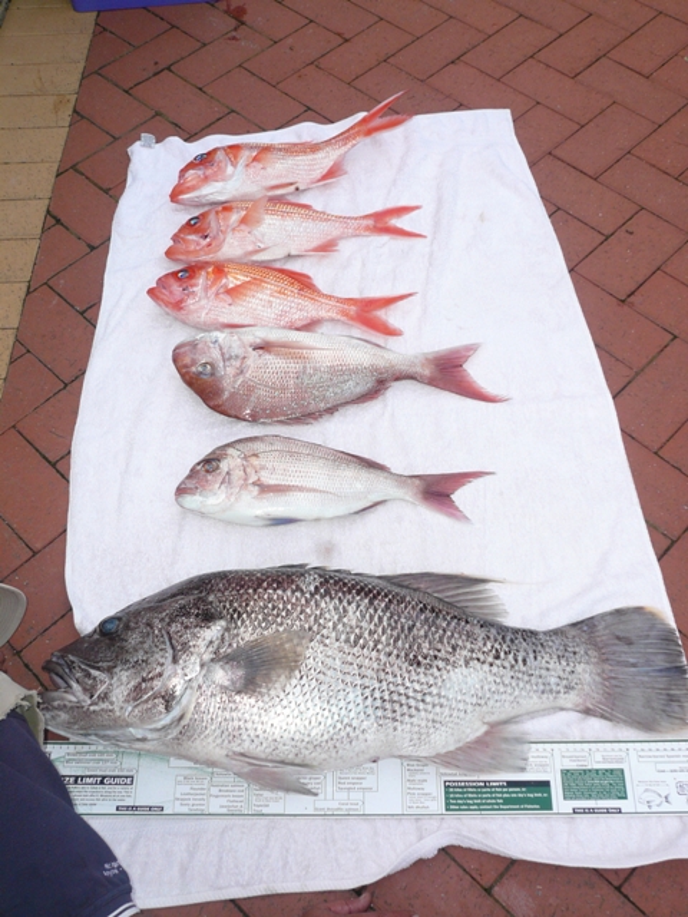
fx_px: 981
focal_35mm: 37
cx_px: 344
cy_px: 458
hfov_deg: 38.7
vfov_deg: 50.1
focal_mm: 6.1
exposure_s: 1/250
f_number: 3.1
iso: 100
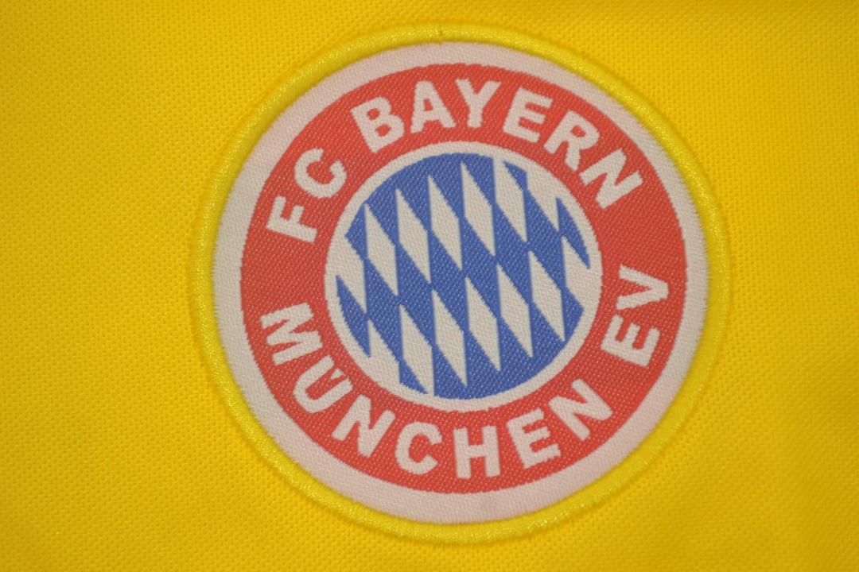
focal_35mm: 82
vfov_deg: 16.6
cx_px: 430
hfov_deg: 24.6
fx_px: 1968
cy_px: 286
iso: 200
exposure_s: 1/60
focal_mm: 55
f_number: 5.6
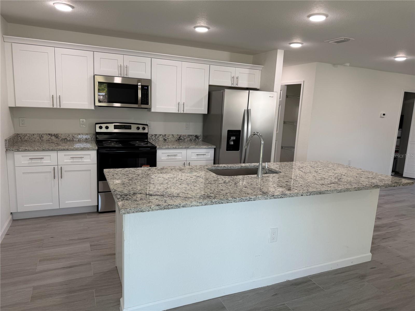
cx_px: 208
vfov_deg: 56.8
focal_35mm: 24
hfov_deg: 71.6
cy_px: 156
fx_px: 288
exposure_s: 1/120
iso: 64
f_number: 1.78
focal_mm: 6.76
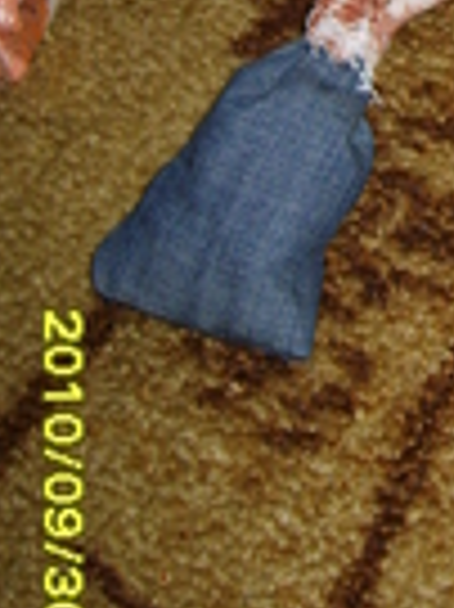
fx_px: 2049
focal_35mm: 117
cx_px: 665
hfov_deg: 12.1
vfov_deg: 15.9
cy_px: -198
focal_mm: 7.4
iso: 100
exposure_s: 1/30
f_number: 2.8
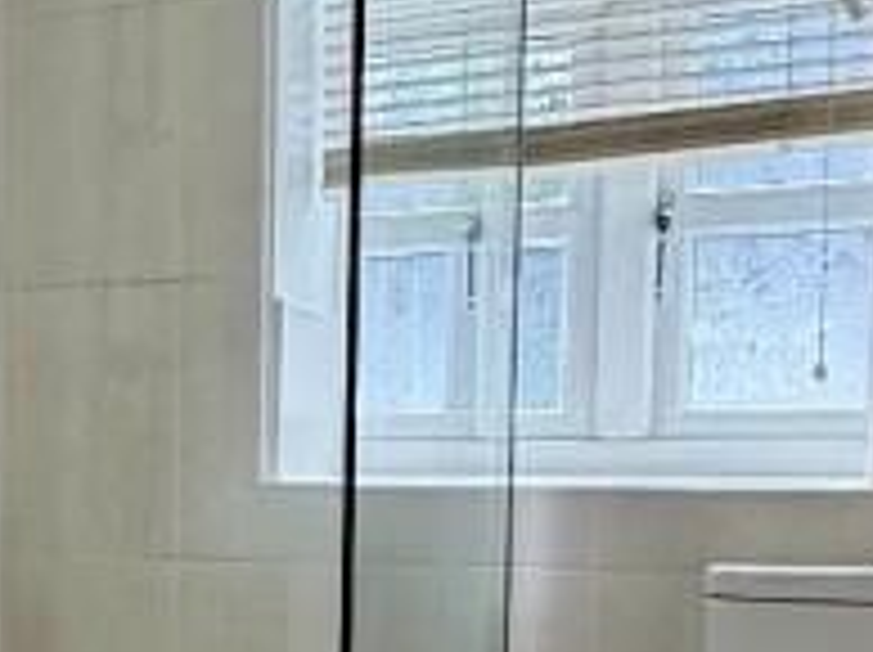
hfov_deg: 19.7
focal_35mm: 74
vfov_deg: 19.6
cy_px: 544
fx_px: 1864
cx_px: -684
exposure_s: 1/100
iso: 80
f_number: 2.2
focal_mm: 2.22
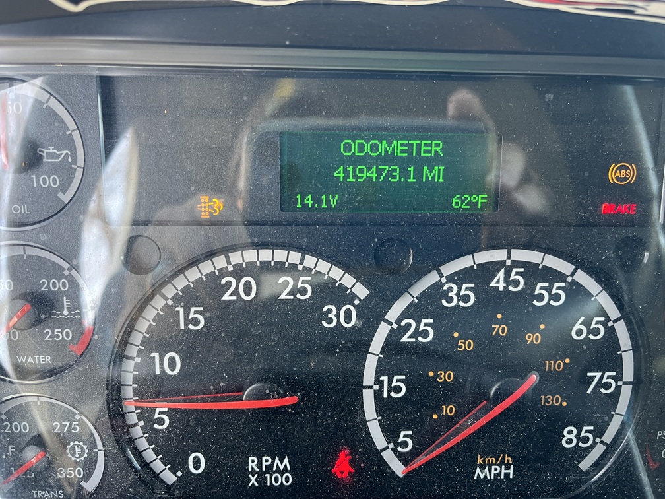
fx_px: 499
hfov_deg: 67.3
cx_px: 332
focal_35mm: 26
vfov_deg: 53.1
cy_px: 250
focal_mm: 5.1
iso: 125
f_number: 1.6
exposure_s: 1/78
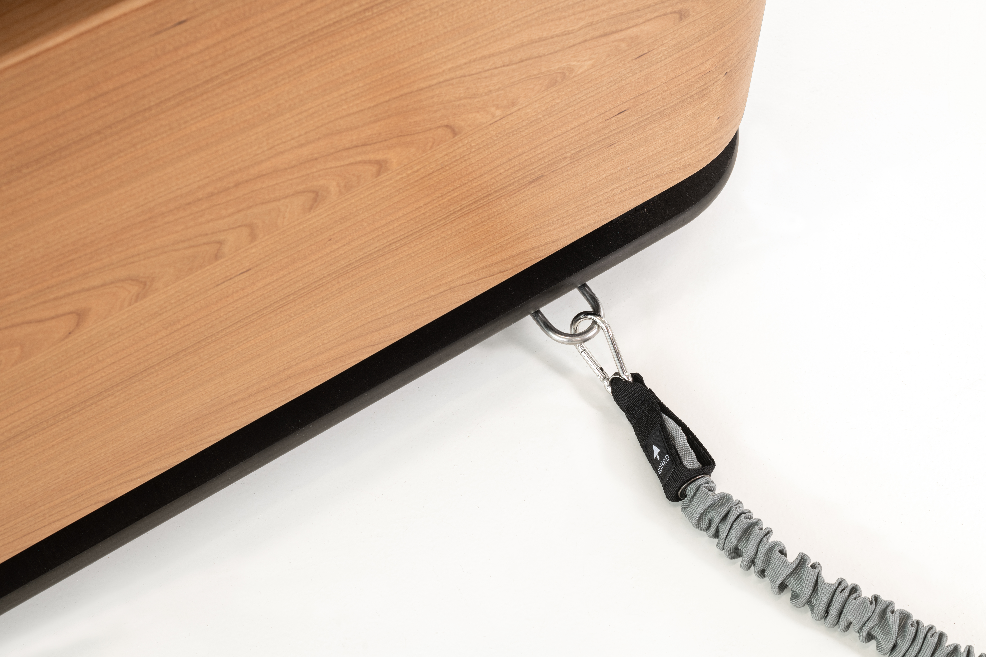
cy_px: 328
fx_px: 1369
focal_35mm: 50
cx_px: 493
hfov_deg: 39.6
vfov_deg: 27.0
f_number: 13
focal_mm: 50
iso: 100
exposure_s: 1/3
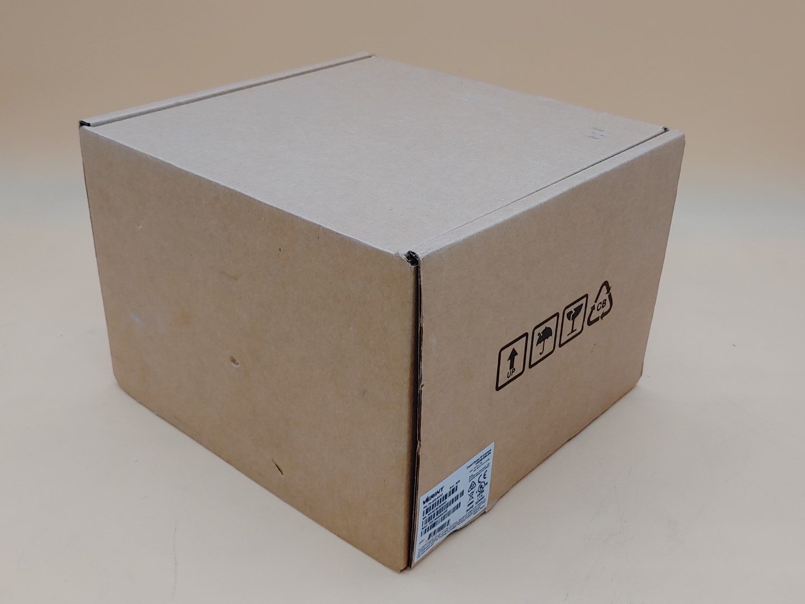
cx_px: 402
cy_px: 302
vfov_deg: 36.8
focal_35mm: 39
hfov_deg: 47.9
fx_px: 907
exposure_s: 1/85
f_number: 1.8
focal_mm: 4.36
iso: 50
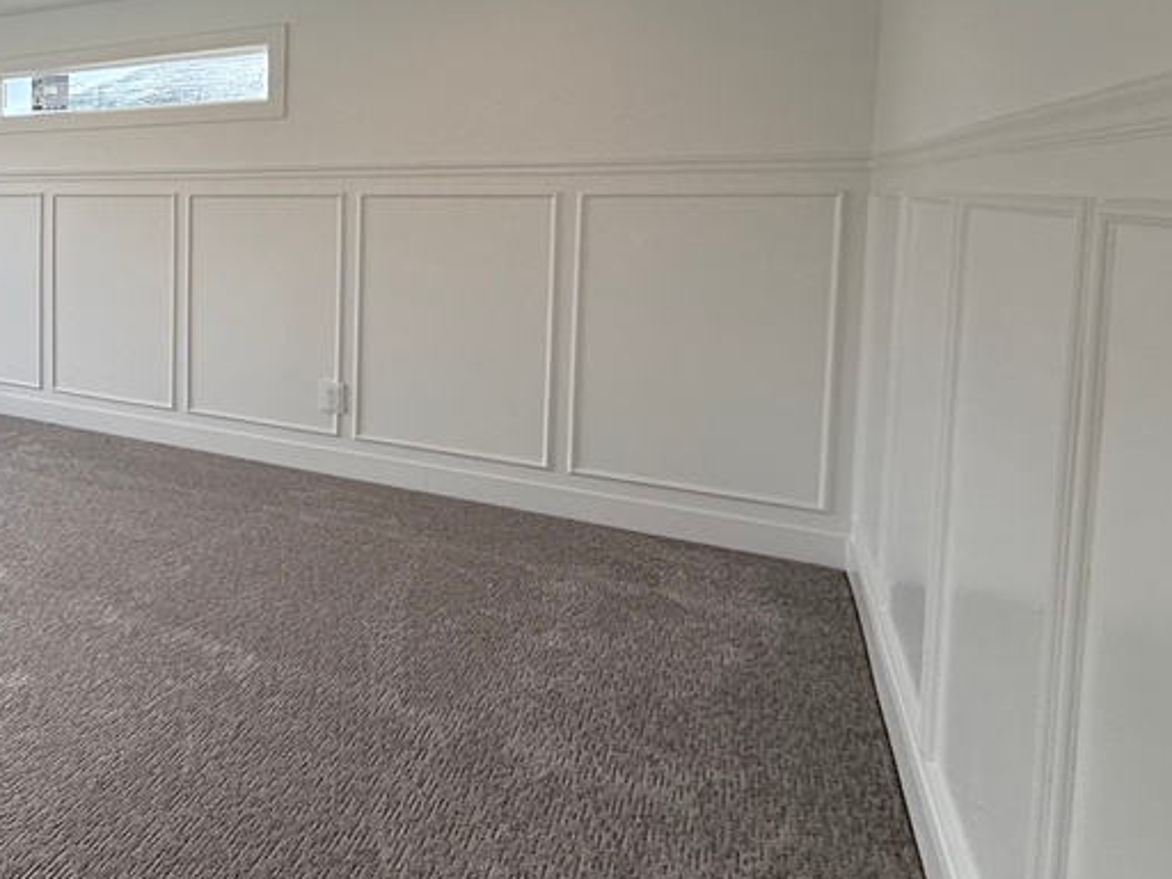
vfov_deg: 48.4
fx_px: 948
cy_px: 252
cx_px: 7
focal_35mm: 28
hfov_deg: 51.3
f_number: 2.2
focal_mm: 2.22
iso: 64
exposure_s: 1/258
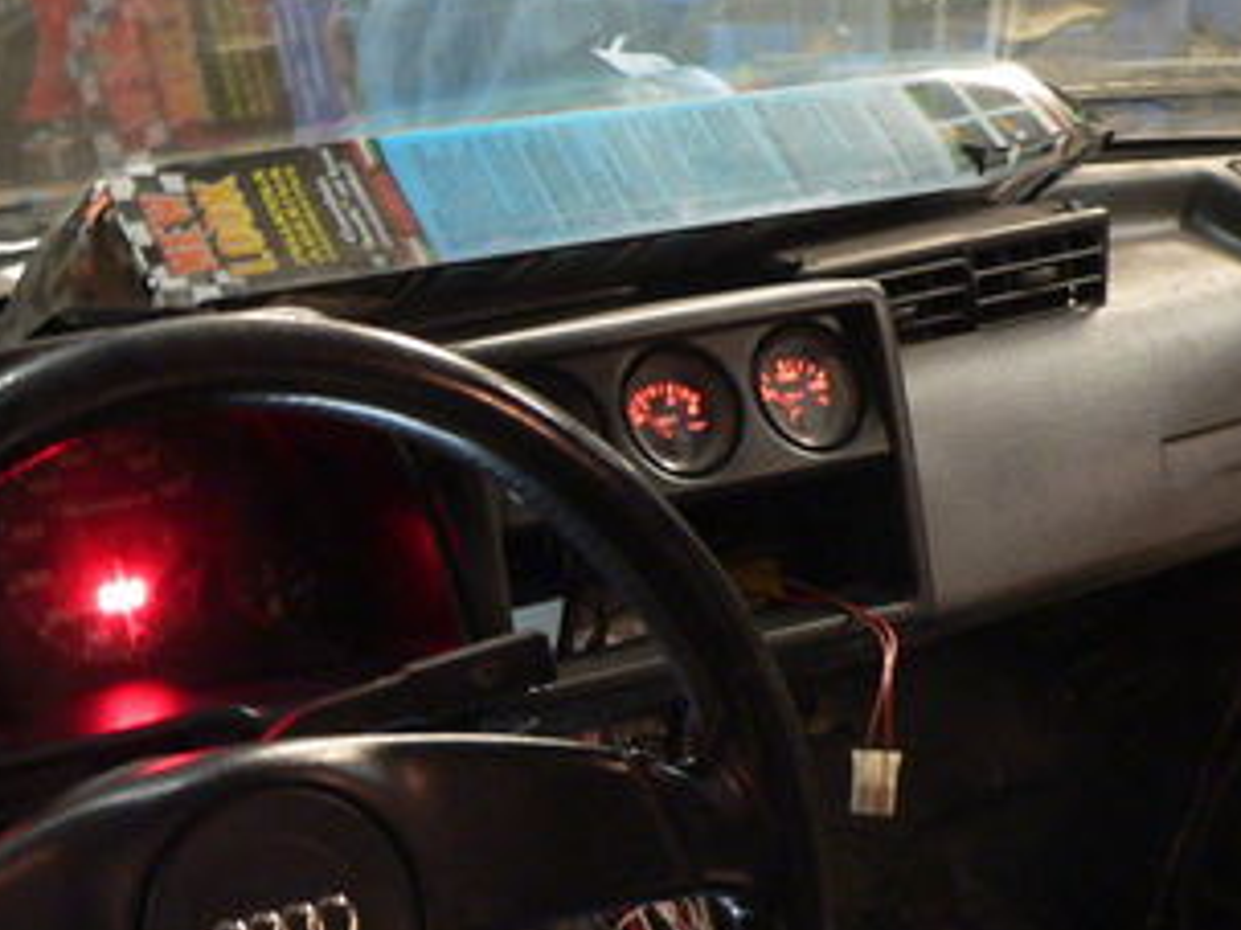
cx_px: 164
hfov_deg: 25.0
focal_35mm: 76
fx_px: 2724
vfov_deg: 19.1
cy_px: 766
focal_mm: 6
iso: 200
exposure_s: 1/4
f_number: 2.8
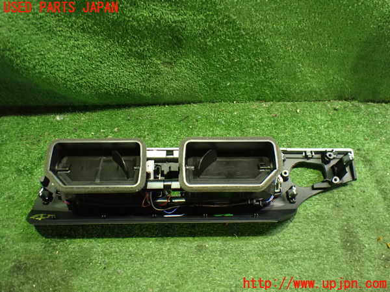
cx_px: 195
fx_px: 338
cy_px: 146
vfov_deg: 46.8
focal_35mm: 30
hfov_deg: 60.0
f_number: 2.3
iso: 1250
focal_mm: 5.4
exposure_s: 1/30
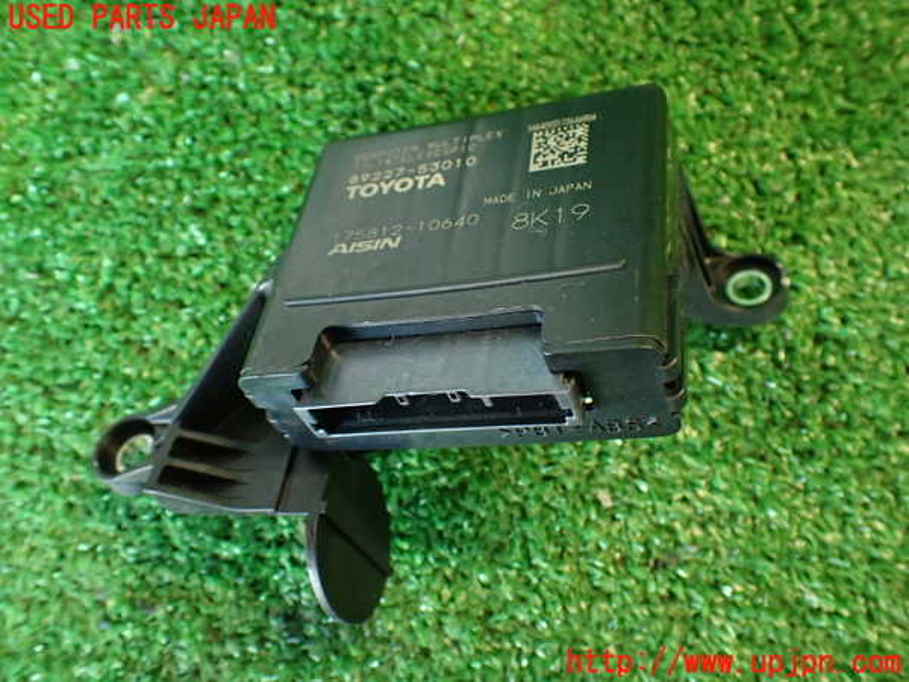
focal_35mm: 32
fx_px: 840
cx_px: 454
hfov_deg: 56.8
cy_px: 341
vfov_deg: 44.2
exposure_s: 1/30
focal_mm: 5.79
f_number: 2.4
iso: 400
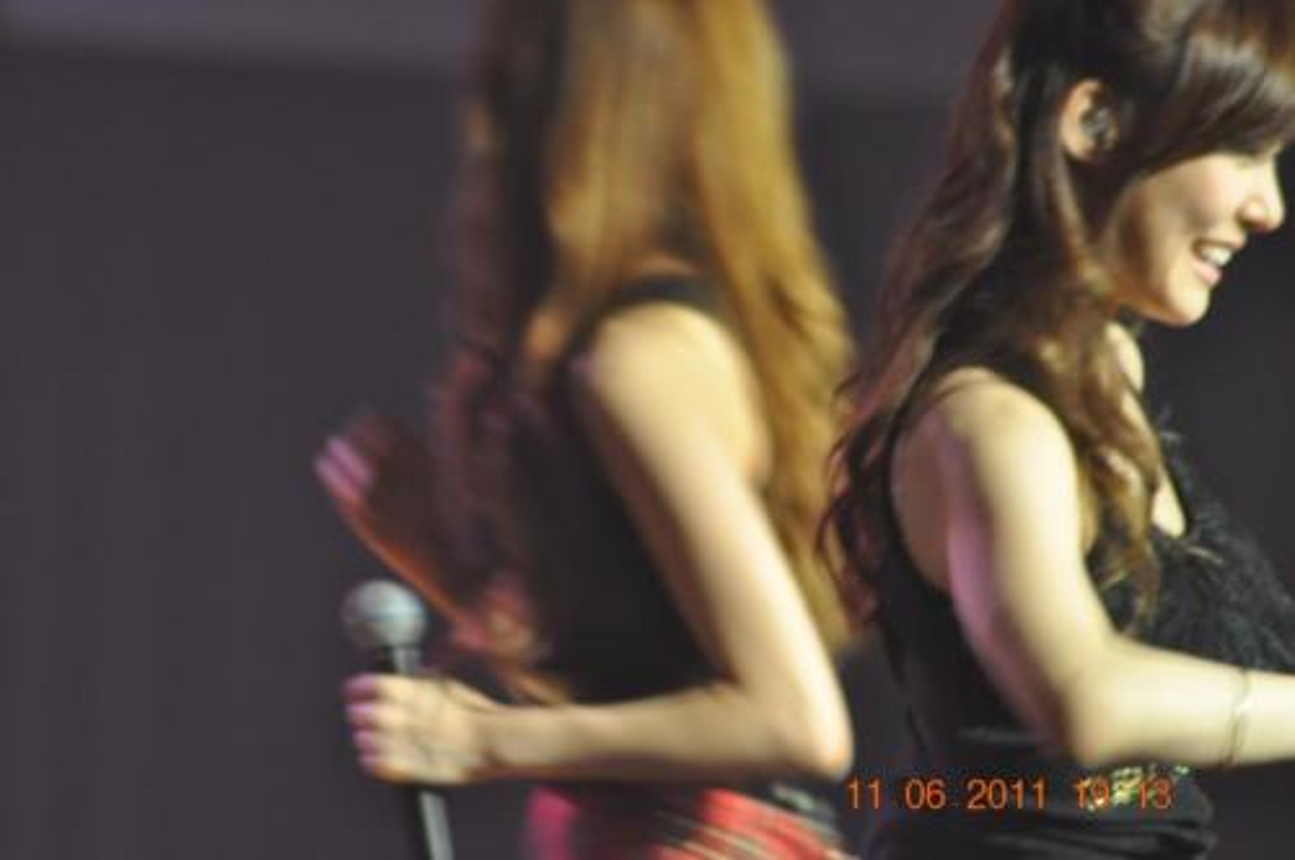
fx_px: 16166
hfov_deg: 4.6
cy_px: 430
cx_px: 648
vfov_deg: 3.0
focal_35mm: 450
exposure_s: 1/80
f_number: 5.6
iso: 1600
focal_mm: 300
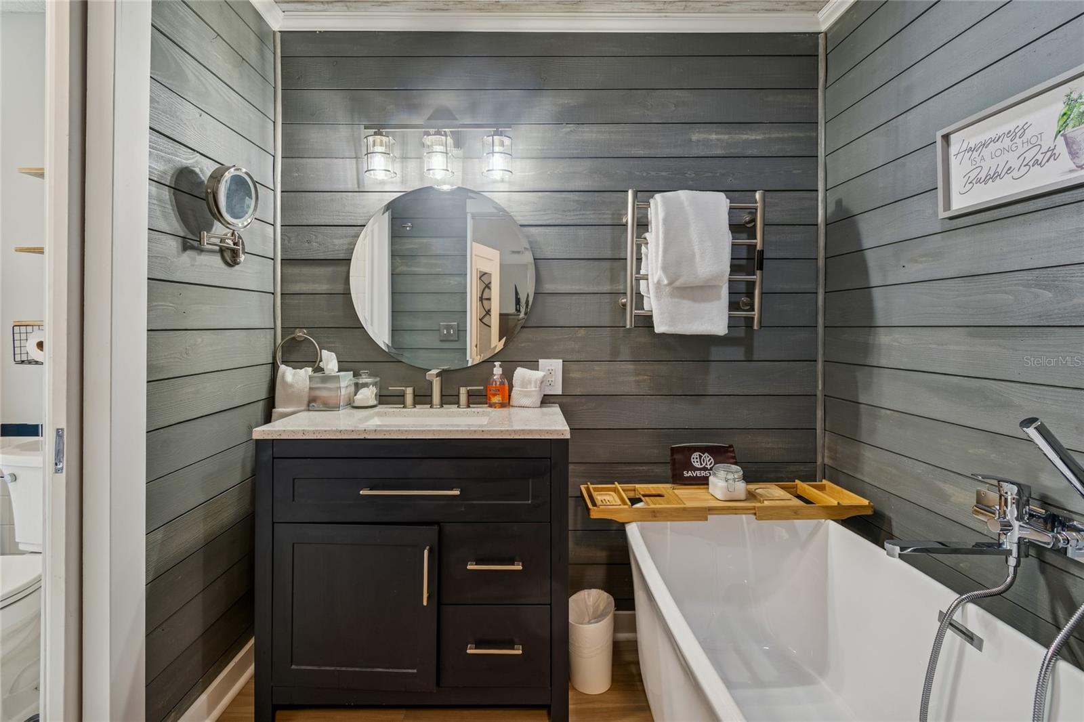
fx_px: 452
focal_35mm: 15
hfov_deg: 100.4
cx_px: 542
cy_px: 361
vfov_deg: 77.3
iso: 100
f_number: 7.1
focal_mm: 10
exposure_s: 1/13
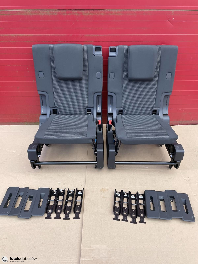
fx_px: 198
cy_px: 132
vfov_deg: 67.3
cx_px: 99
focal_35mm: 26
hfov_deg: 53.1
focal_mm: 4.2
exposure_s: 1/241
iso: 32
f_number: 1.6
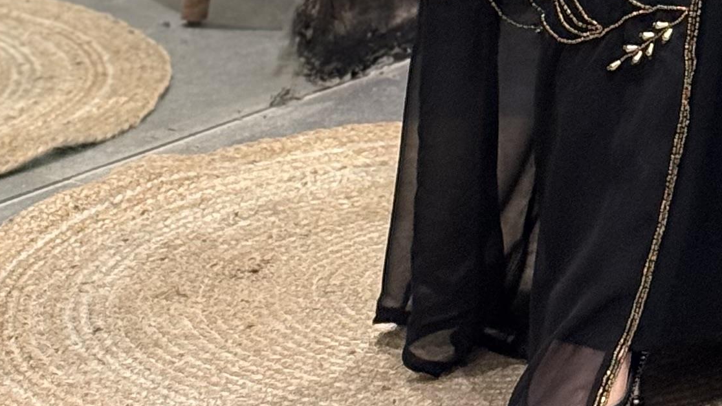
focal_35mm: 189
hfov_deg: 11.3
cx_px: 732
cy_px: -824
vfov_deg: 5.9
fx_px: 3619
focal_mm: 6.76
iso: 200
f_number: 1.78
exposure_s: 1/33
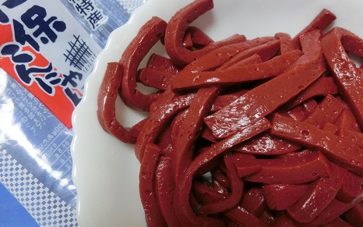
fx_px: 267
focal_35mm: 27
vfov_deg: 46.0
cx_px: 183
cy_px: 110
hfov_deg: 68.4
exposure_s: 1/100
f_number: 3.3
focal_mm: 4.4
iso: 800
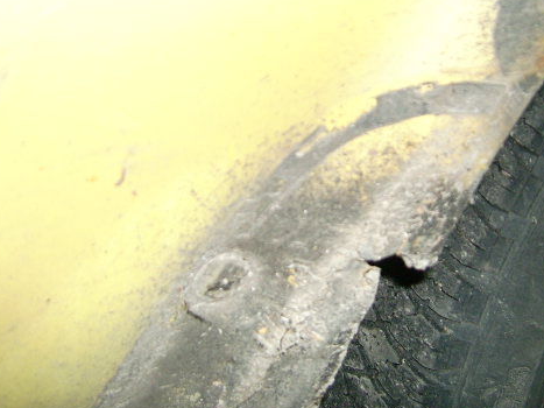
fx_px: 754
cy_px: 173
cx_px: 337
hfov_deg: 39.4
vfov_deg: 30.2
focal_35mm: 48
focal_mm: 5.95
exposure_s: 1/60
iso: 100
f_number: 2.8
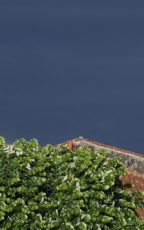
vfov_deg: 3.3
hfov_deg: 2.1
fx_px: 3978
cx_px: 426
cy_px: 191
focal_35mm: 634
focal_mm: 155
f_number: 13
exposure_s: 1/320
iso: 200
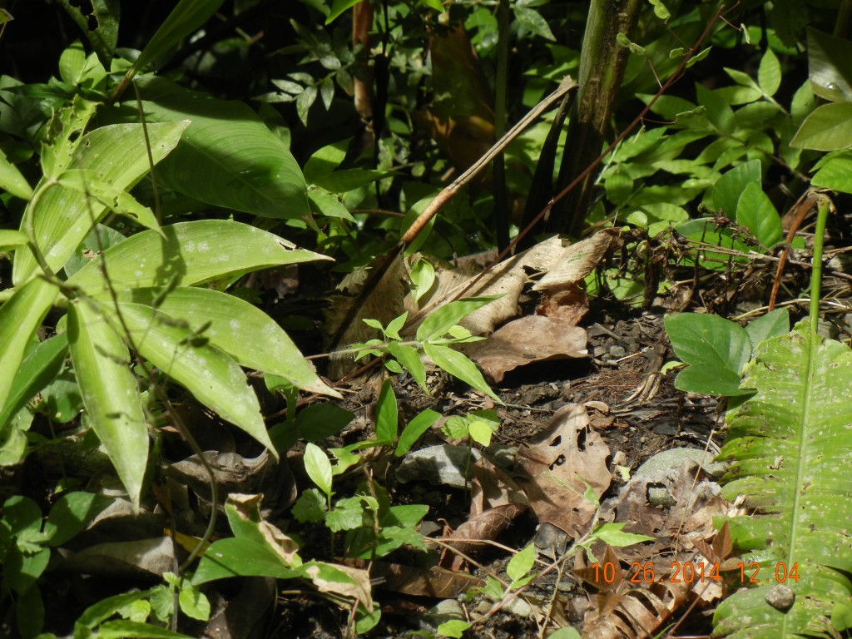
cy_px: 320
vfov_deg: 8.5
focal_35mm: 174
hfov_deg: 11.4
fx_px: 4283
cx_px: 426
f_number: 4.6
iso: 160
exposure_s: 1/502
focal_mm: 31.4
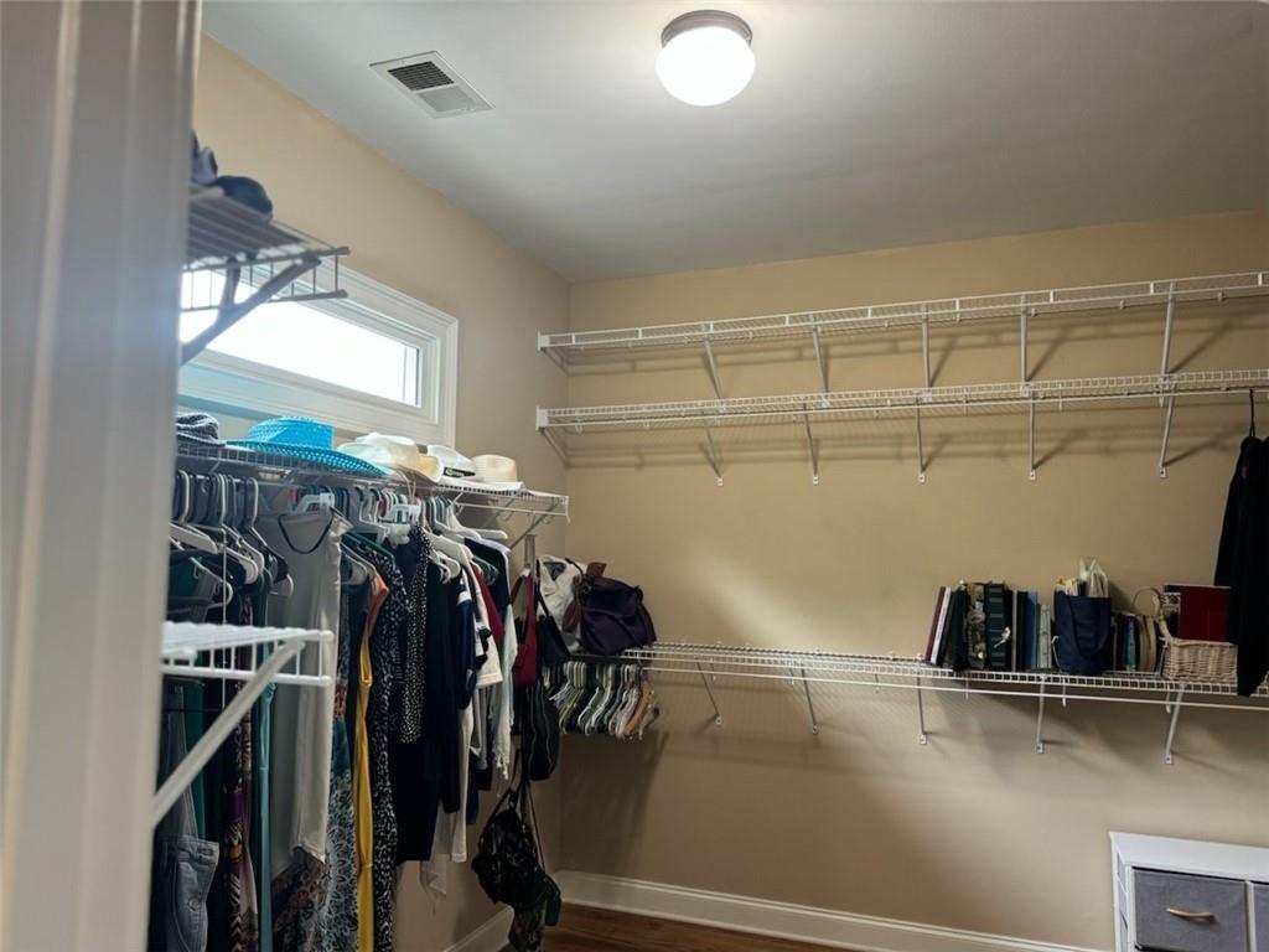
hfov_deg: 71.6
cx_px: 634
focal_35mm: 24
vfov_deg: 56.8
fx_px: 880
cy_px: 476
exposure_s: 1/60
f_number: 1.78
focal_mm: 6.76
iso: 200
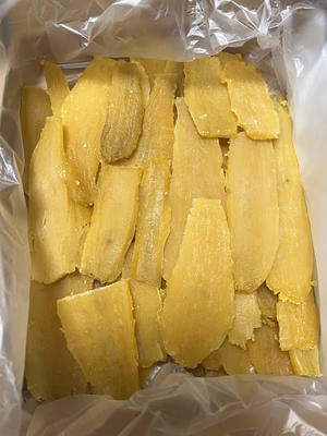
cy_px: 218
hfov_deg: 53.1
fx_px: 327
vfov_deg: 67.3
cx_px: 164
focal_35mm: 26
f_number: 1.6
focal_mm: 5.1
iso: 160
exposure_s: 1/50
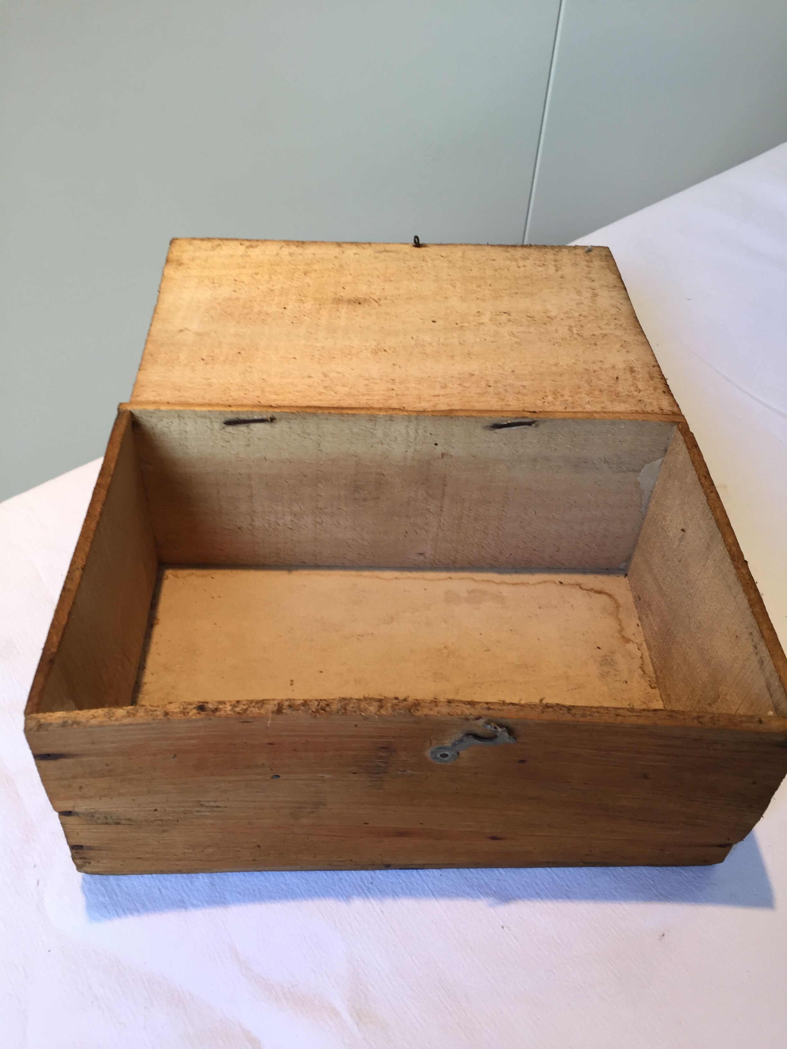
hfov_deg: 48.2
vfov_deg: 61.7
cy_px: 524
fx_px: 879
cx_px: 394
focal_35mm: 29
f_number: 2.2
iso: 40
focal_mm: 4.15
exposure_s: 1/50
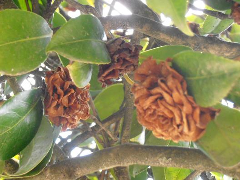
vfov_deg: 13.3
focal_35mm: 111
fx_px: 770
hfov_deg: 17.7
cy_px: 90
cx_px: 120
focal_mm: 19.64
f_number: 5.5
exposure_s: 1/250
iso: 800
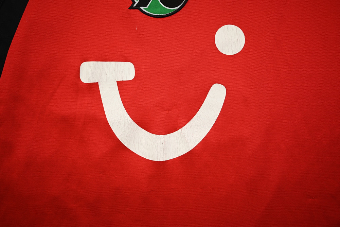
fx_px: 298
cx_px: 170
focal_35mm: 32
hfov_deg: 59.5
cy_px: 114
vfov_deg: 41.7
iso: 200
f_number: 4.8
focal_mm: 31.5
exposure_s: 1/125
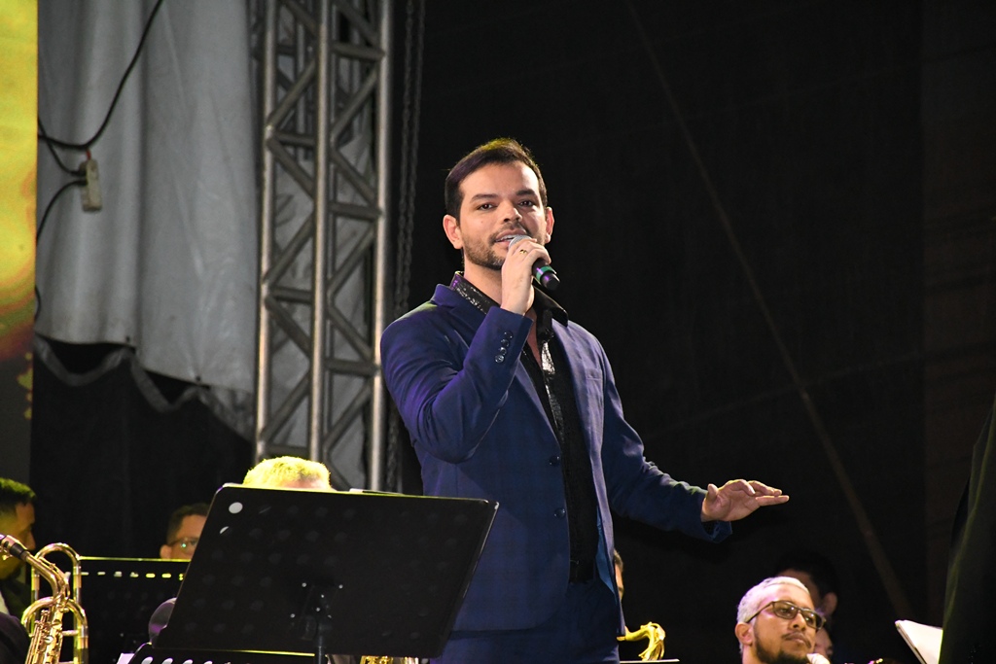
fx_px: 5810
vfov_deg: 6.5
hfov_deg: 9.8
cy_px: 332
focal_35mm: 210
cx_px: 498
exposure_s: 1/200
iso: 8000
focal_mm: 140
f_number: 5.6
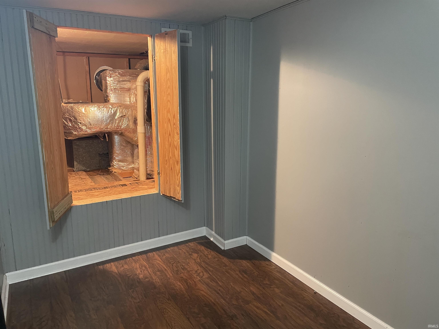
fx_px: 330
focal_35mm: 26
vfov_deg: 53.1
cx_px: 220
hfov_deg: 67.3
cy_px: 164
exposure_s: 1/60
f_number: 1.6
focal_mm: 4.2
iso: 500
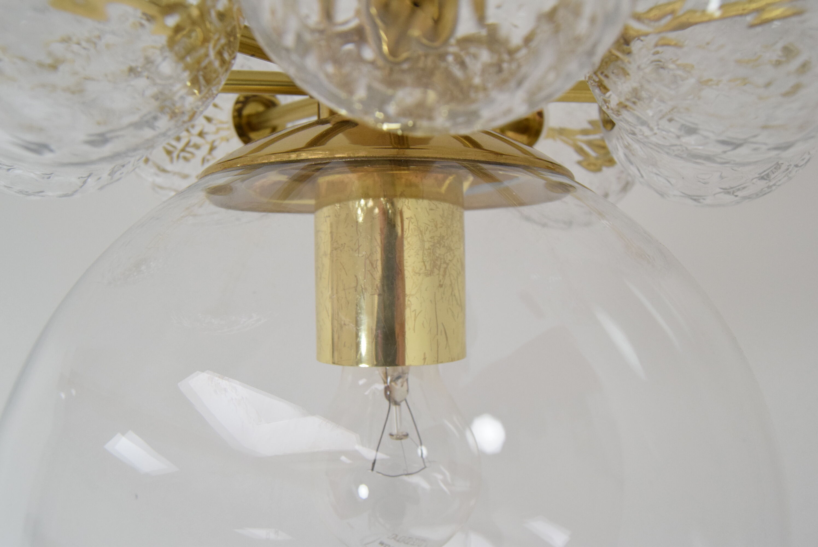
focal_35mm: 30
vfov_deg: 43.7
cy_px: 274
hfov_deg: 61.9
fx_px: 682
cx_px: 409
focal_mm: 20
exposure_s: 1/200
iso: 1600
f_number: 7.1
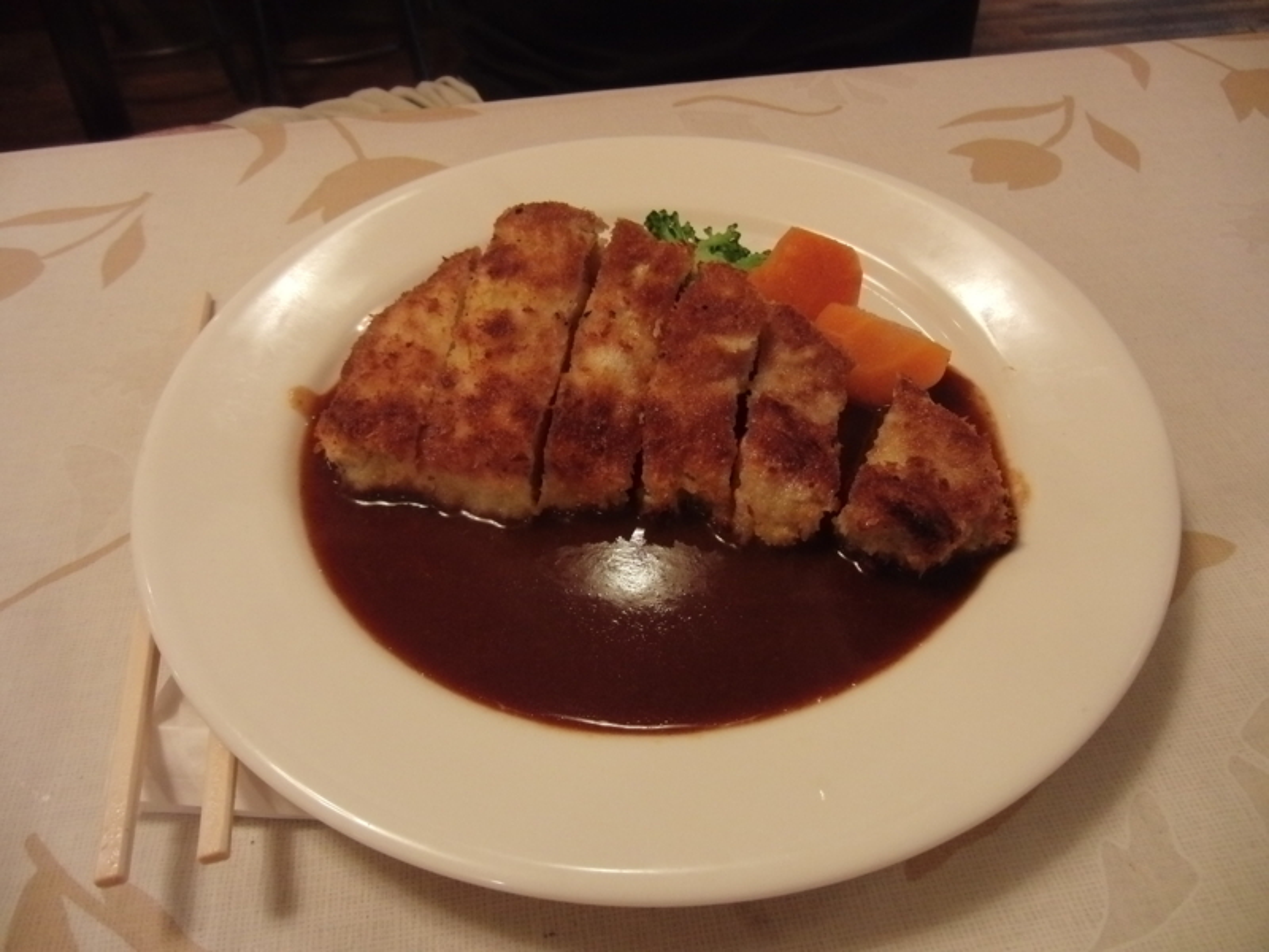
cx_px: 634
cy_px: 476
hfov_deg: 71.6
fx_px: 880
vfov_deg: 56.8
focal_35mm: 24
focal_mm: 4.3
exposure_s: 1/20
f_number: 3.2
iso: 400
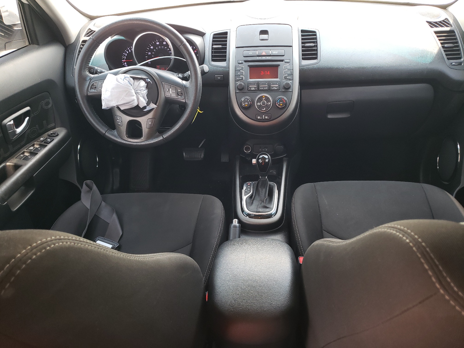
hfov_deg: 67.3
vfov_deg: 53.1
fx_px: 349
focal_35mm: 26
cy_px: 174
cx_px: 232
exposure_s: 1/120
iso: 75
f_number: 1.5
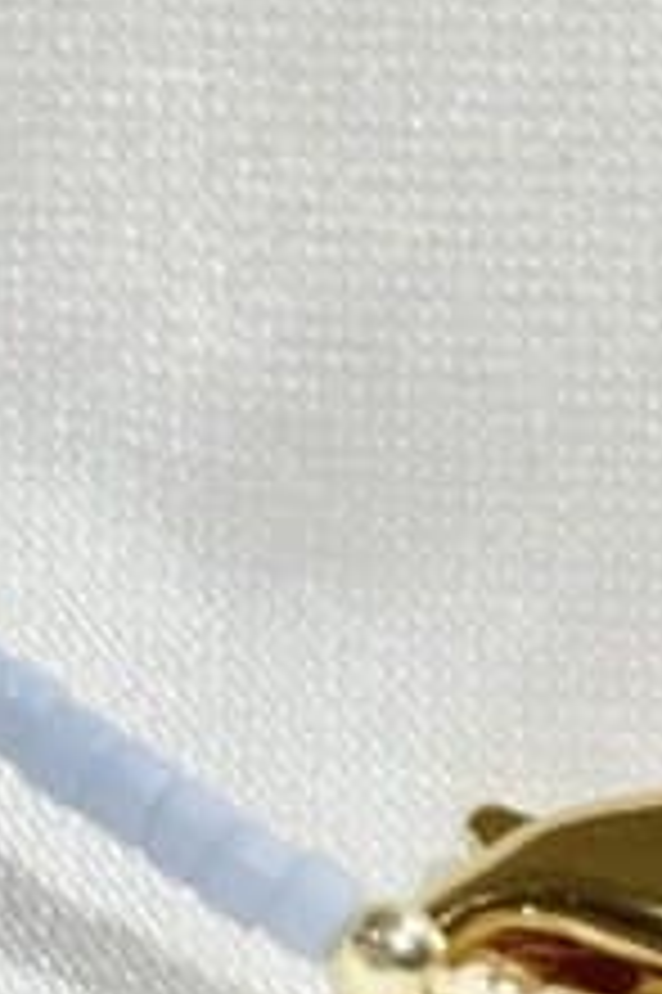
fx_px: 6934
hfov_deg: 5.4
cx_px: -126
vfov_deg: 8.2
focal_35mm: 251
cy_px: 157
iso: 32
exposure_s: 1/309
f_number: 1.6
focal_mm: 5.96
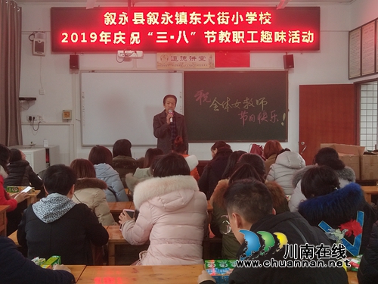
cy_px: 142
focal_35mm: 49
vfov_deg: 29.7
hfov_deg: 38.9
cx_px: 189
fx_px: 535
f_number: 1.8
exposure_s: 1/50
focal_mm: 3.95
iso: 234
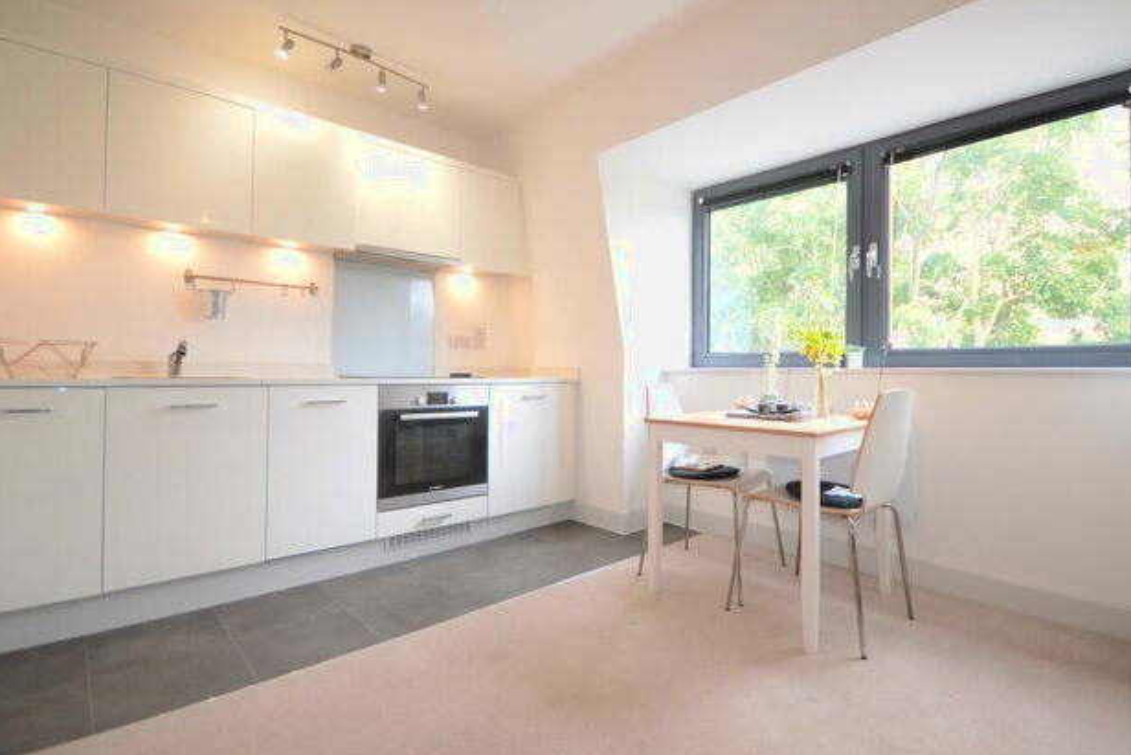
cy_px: 365
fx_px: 534
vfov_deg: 70.4
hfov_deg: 93.1
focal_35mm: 17
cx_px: 608
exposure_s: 1/100
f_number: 4.5
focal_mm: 10
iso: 800
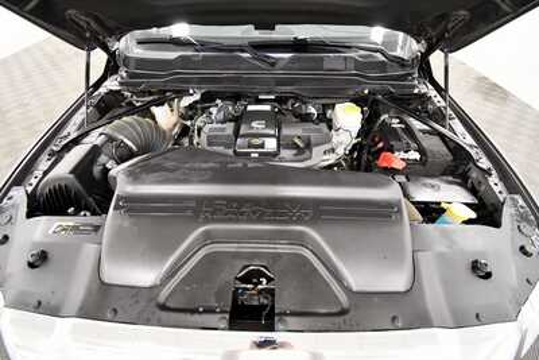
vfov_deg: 77.4
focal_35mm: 15
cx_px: 270
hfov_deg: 100.4
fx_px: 225
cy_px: 180
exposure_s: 1/100
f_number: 4.5
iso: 3200
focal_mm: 10
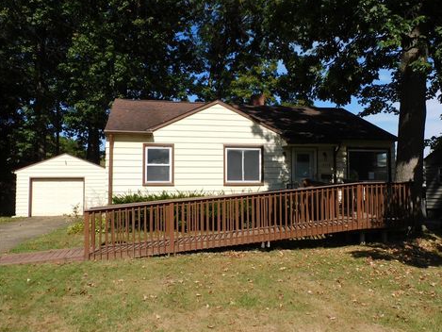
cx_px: 233
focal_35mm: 32
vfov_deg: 44.2
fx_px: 409
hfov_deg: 56.8
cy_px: 169
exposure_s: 1/1250
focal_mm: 5.4
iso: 125
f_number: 4.5
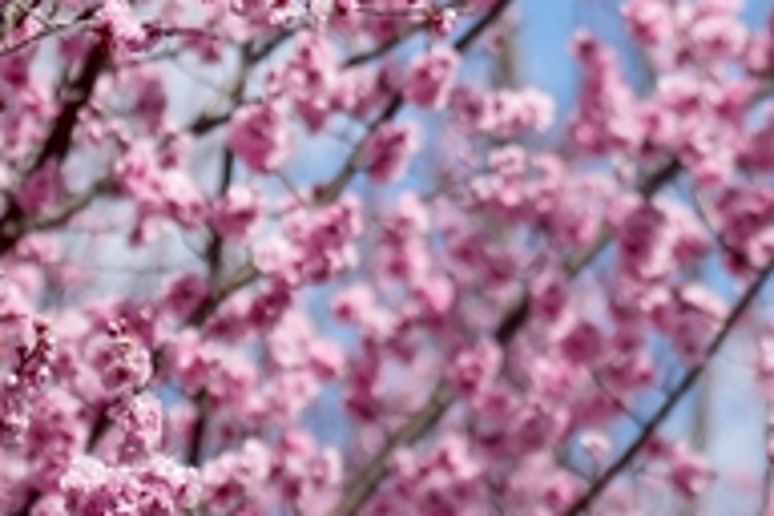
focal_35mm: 438
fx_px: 9416
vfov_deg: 3.1
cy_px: -280
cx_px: 734
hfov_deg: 4.7
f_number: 2.8
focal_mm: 70
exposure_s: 1/2000
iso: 100
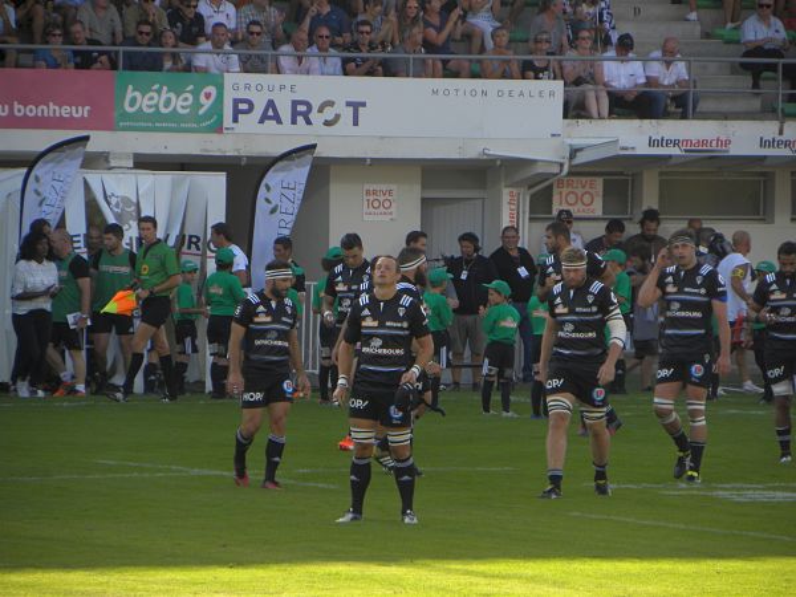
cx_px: 398
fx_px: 9773
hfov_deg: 4.7
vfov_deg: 3.5
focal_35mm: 425
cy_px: 298
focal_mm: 75.7
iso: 71
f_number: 5
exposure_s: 1/190
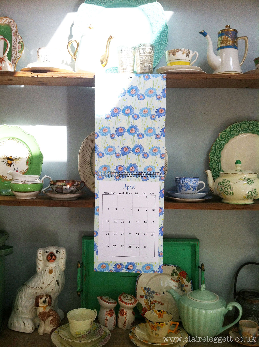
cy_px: 174
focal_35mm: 35
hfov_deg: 40.6
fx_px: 350
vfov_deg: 52.7
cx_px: 130
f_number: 2.8
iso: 80
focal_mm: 3.85
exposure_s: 1/402
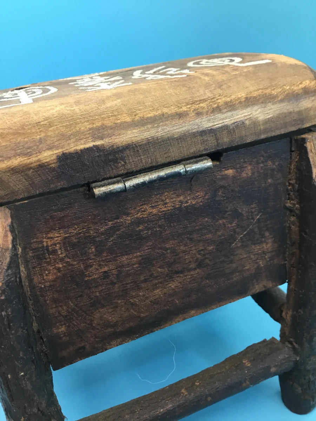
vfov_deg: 58.4
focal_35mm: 31
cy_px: 210
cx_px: 158
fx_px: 377
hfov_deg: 45.4
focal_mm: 3.3
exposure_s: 1/30
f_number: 2.4
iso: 50
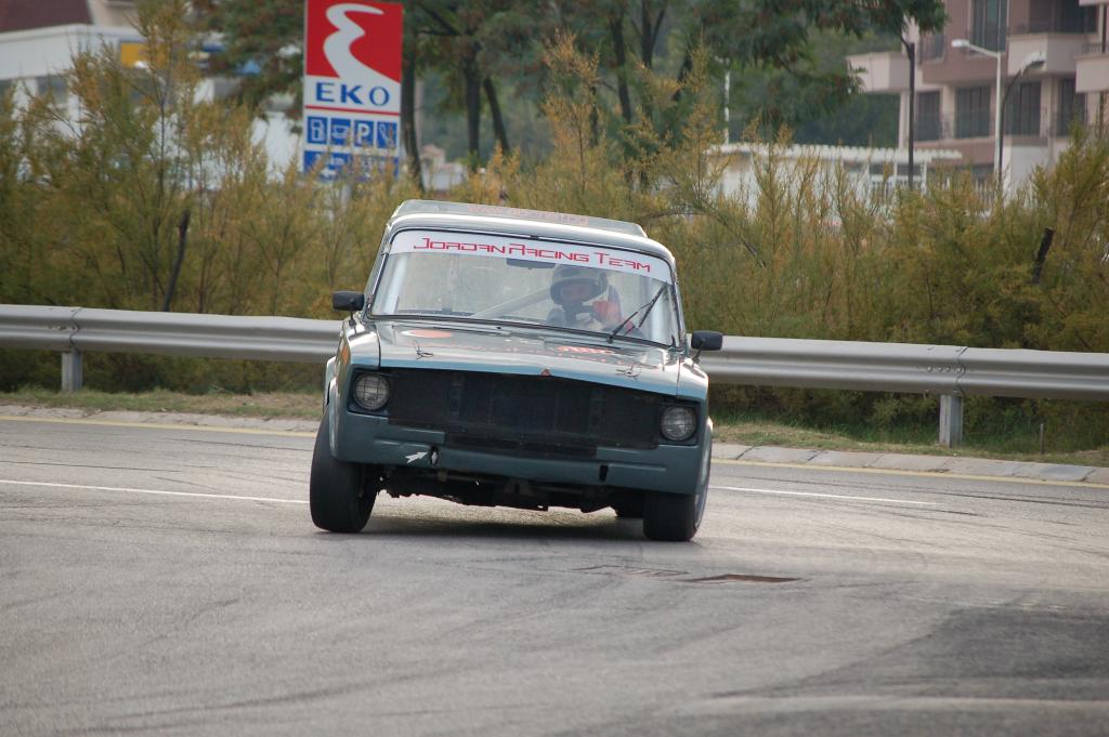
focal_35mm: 240
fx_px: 7387
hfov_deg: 8.6
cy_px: 368
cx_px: 554
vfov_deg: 5.7
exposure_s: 1/500
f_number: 5.3
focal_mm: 160
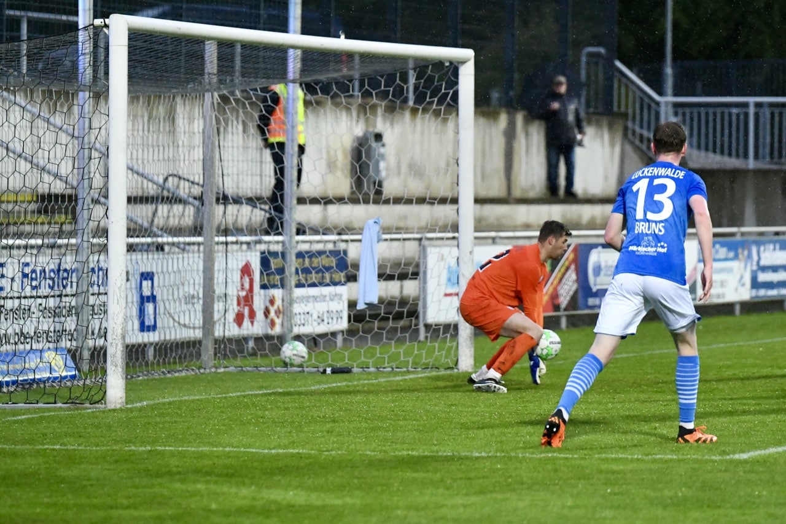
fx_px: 3165
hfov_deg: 14.2
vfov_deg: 9.5
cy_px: 262
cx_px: 393
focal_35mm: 145
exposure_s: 1/1600
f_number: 2.8
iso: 8000
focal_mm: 145
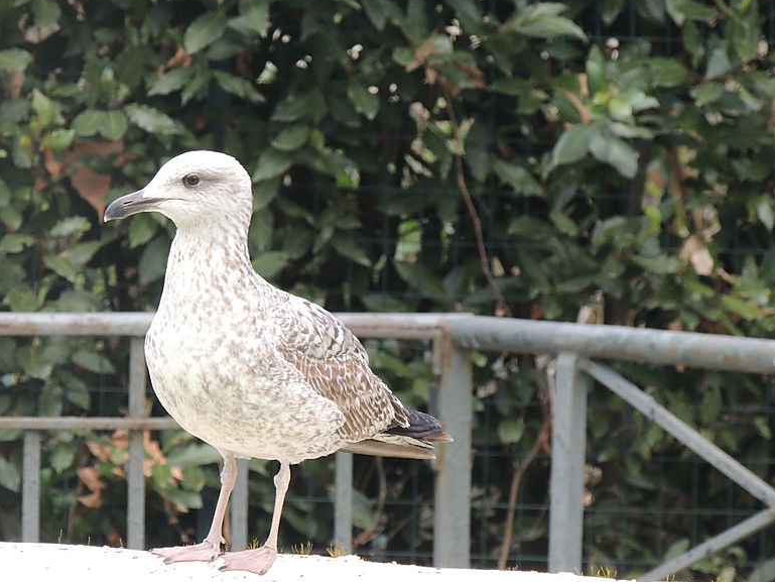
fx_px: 12316
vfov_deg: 2.7
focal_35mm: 550
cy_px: 326
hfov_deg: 3.6
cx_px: 324
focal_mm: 83.8
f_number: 4.9
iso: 400
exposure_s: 1/160
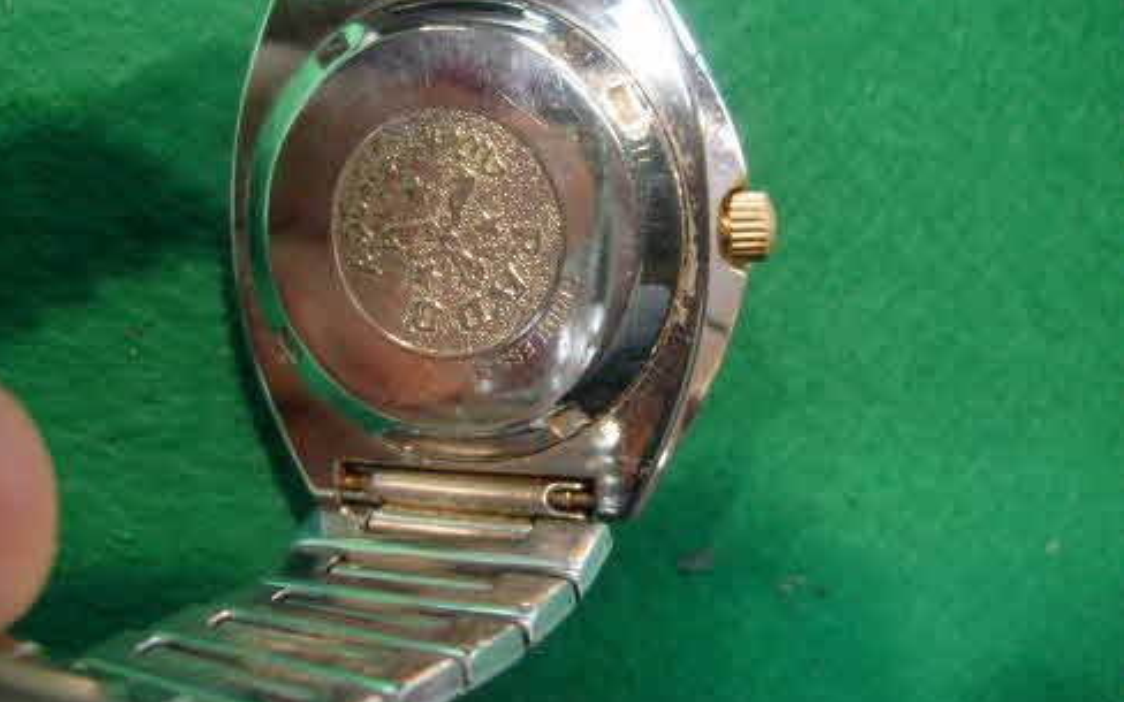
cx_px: 553
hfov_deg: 51.5
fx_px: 1164
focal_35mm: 38
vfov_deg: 33.5
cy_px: 298
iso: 200
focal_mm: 5.8
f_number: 2.8
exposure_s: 1/10
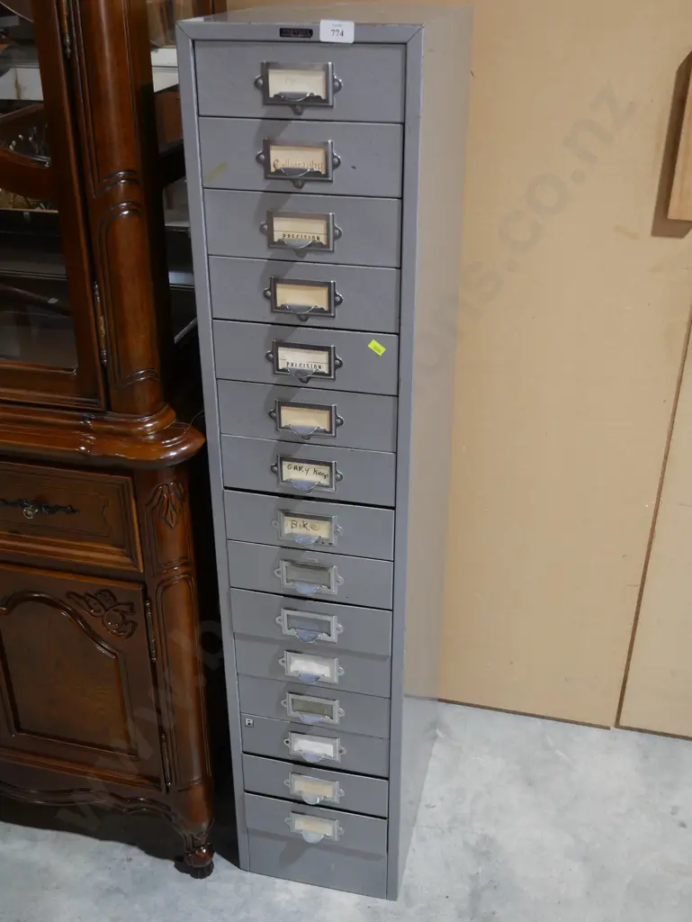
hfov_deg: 37.8
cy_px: 461
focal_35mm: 38
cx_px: 346
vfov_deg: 49.0
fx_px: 1012
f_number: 4.1
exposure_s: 1/60
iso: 500
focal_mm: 19
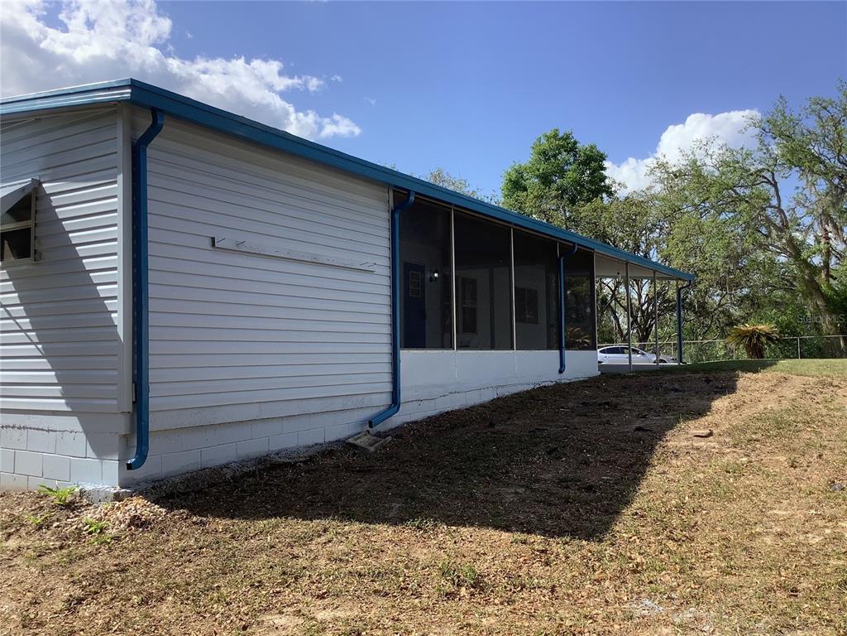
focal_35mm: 31
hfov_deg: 58.4
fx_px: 759
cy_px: 318
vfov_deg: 45.4
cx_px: 424
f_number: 2.4
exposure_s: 1/799
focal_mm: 3.3
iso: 25
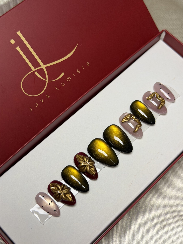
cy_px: 122
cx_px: 92
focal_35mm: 48
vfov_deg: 39.7
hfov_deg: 30.3
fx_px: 338
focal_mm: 6.76
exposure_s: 1/101
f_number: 1.78
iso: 80
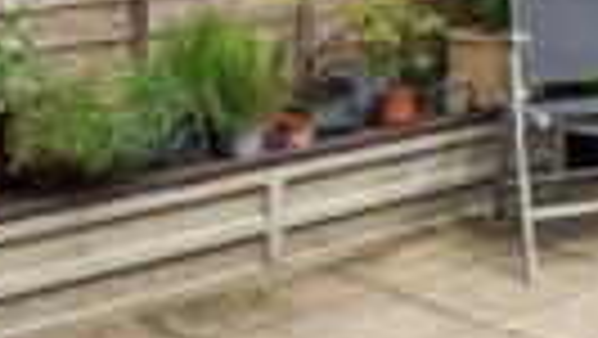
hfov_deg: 18.3
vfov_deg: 12.5
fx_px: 1396
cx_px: 1117
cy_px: -273
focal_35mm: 88
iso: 640
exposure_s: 1/800
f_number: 7.1
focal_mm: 17
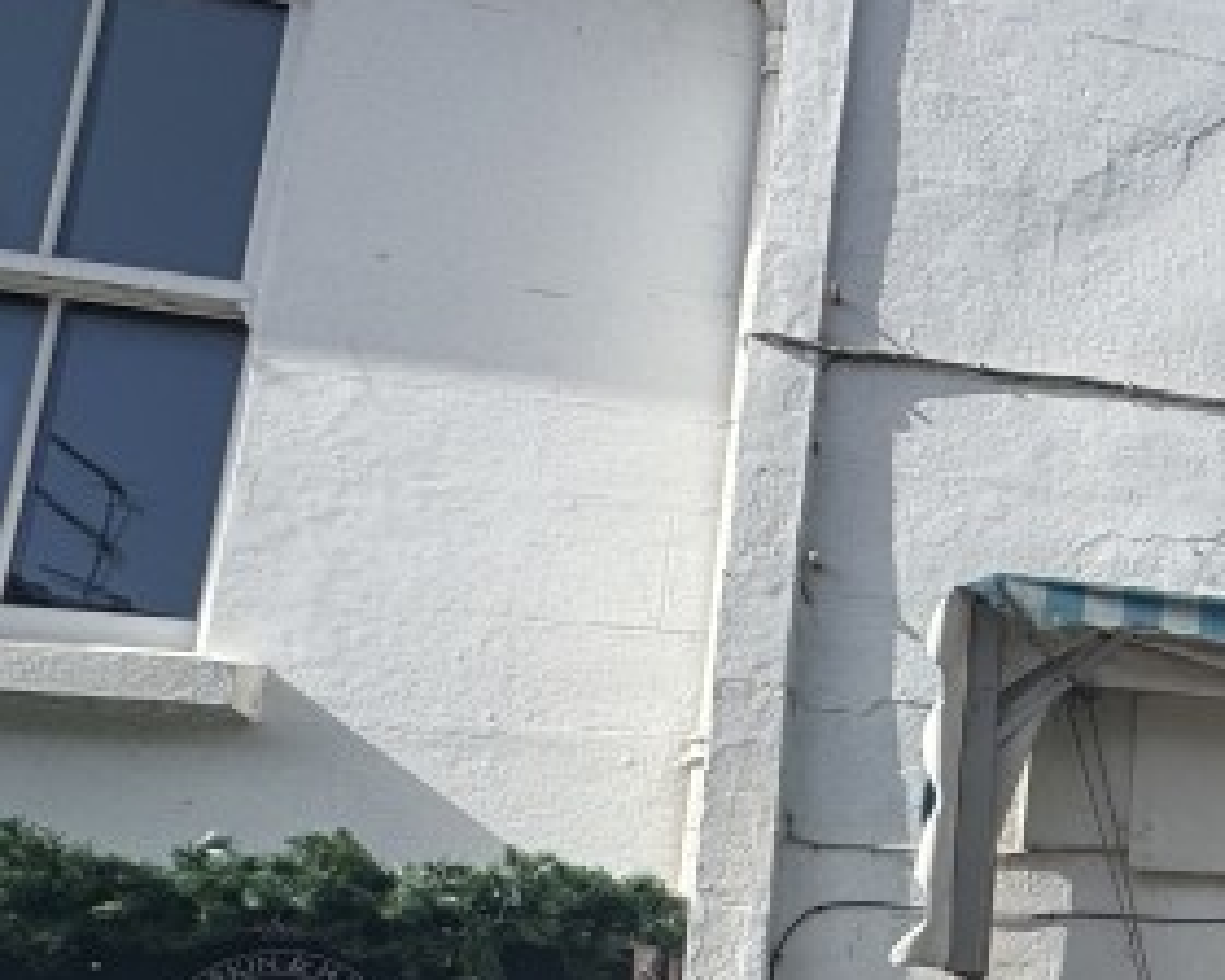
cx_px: 1942
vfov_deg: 28.7
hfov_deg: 25.4
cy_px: 936
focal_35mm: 50
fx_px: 1813
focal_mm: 2.22
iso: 40
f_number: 2.2
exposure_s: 1/1217
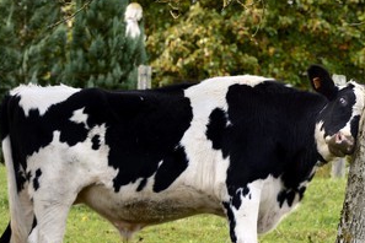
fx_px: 1936
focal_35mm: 191
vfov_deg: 7.2
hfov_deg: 10.8
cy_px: 137
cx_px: 200
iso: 400
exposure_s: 1/160
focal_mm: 135
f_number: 7.1
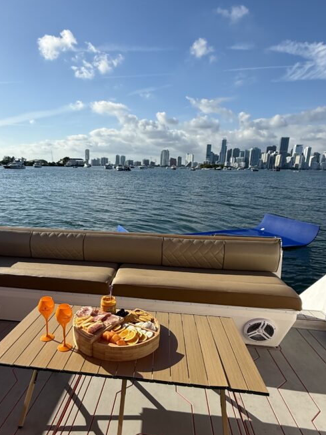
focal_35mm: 22
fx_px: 276
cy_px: 230
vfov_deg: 76.3
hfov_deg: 60.4
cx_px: 125
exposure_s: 1/3460
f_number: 2.2
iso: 50
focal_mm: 2.22
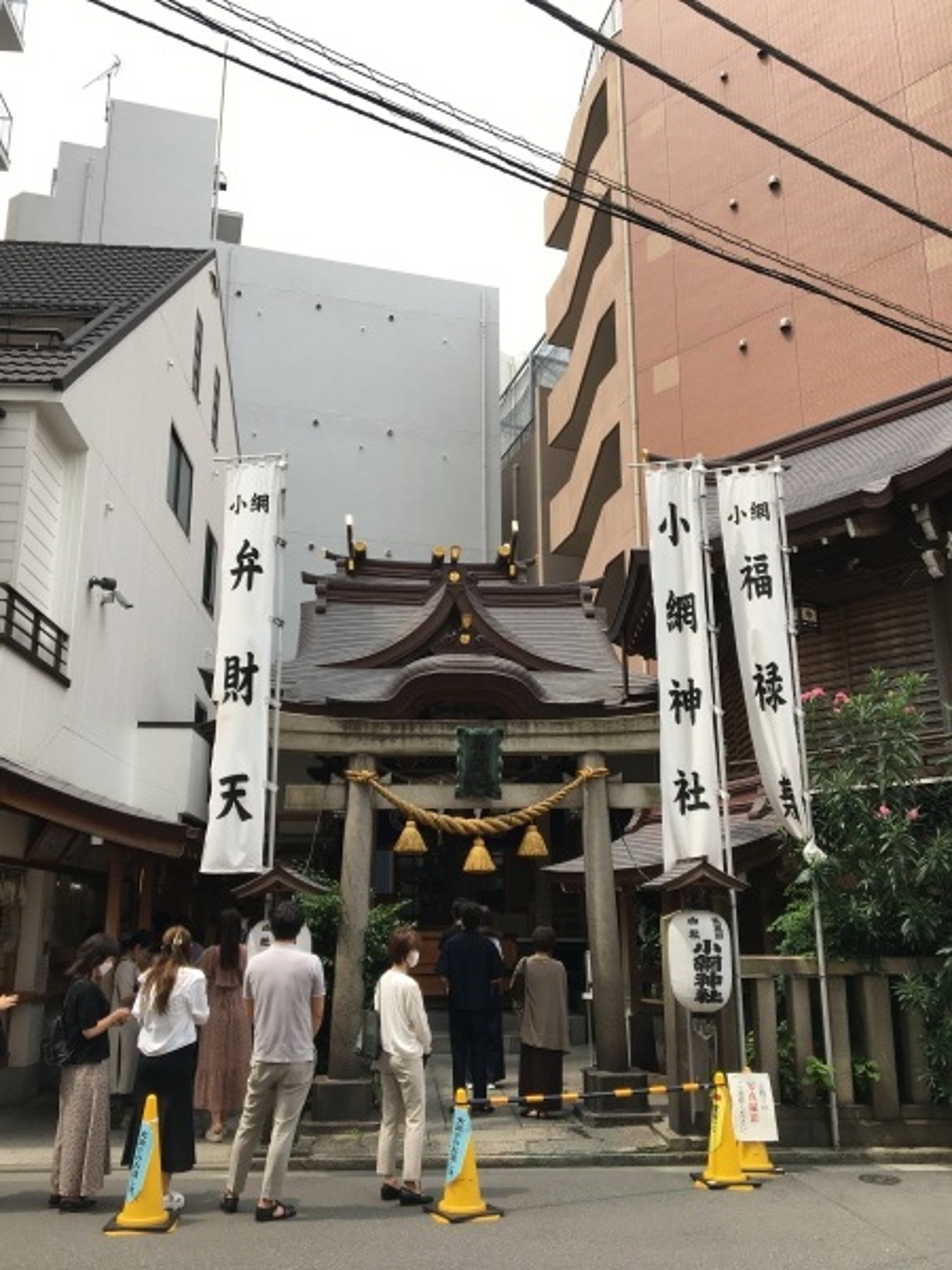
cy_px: 635
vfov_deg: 61.7
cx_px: 476
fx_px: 1063
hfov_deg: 48.2
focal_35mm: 29
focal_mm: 4.15
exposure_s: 1/478
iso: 25
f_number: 2.2
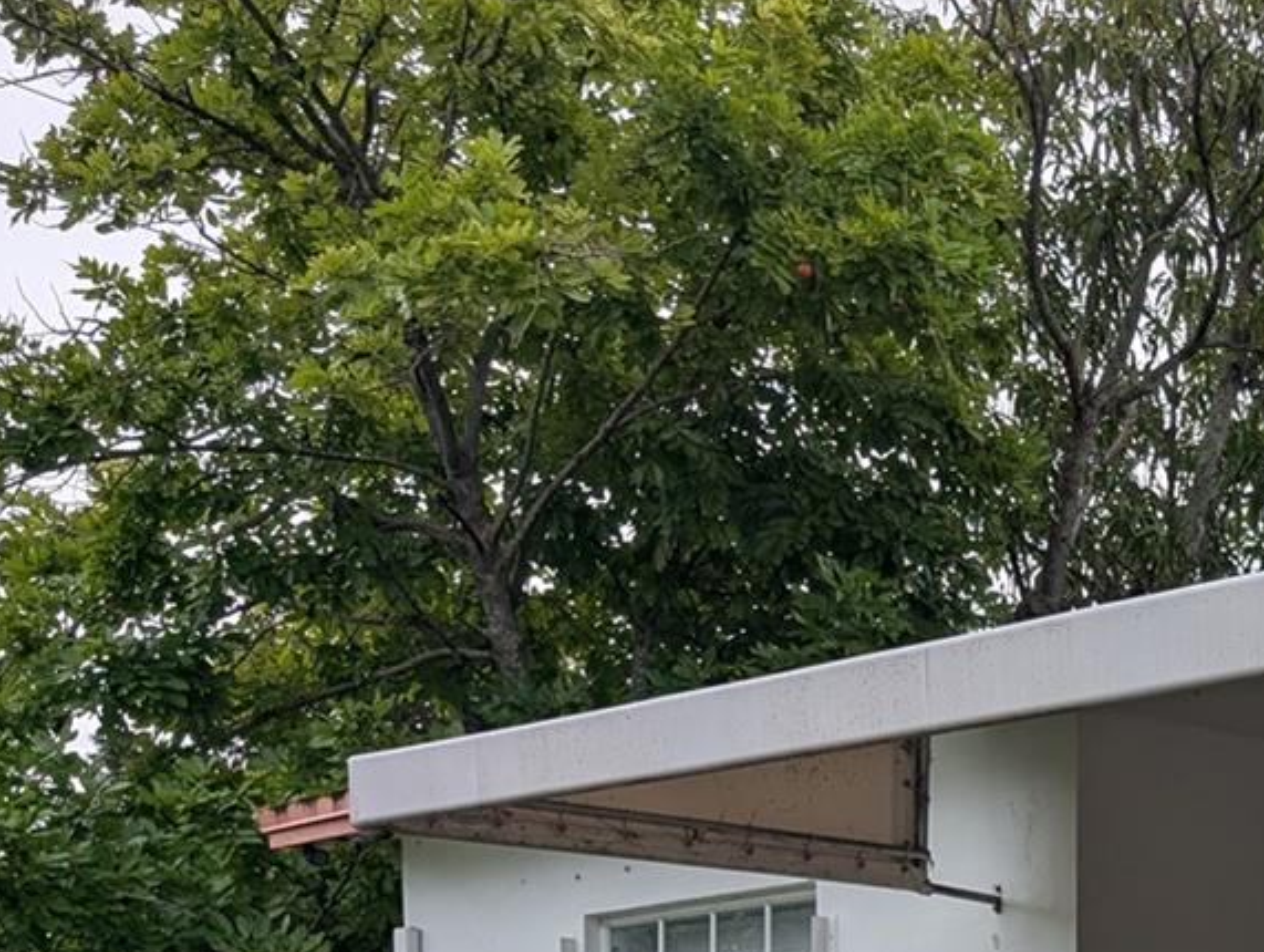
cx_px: 1574
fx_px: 2450
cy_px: 1322
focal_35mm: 67
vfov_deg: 19.8
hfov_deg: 25.5
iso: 21
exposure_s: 1/120
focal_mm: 6.9
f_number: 1.68
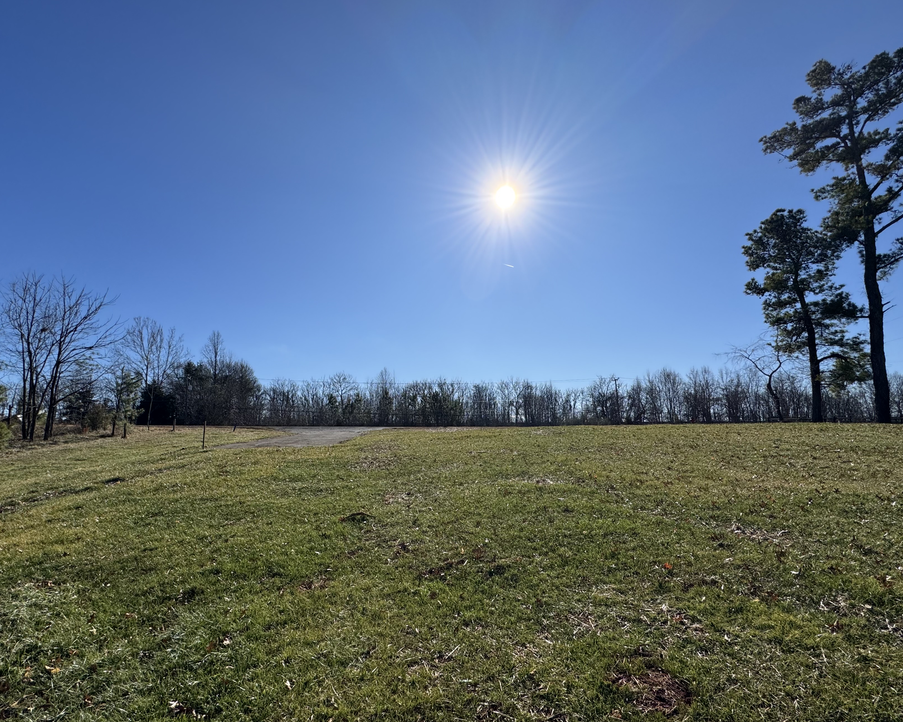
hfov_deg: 89.6
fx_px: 454
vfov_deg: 76.8
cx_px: 443
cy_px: 390
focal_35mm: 17
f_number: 2.2
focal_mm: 2.22
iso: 40
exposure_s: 1/3717
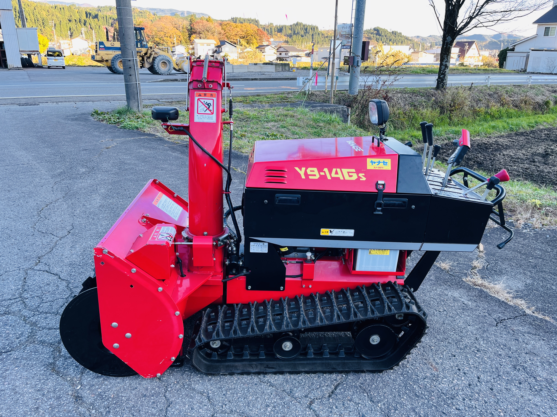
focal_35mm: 26
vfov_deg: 53.1
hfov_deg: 67.3
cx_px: 278
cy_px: 208
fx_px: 418
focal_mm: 5.1
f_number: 1.6
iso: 32
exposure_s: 1/138
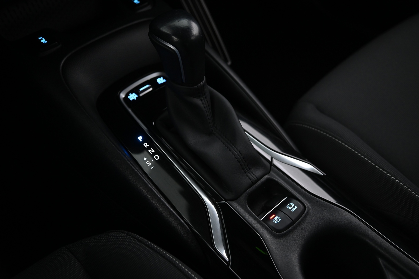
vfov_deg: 34.2
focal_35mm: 39
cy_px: 142
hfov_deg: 49.6
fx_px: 454
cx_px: 213
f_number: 4
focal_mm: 38
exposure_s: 1/20
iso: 2000
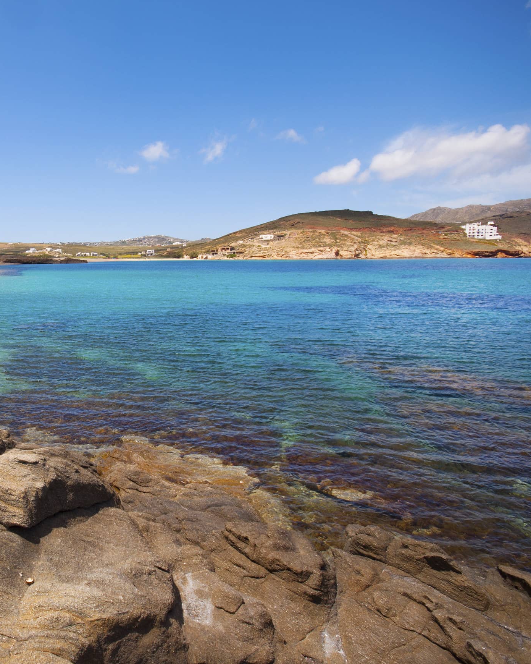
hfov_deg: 55.3
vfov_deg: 75.0
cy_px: 319
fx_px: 432
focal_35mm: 22
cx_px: 60
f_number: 8
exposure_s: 1/500
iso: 200
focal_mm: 10
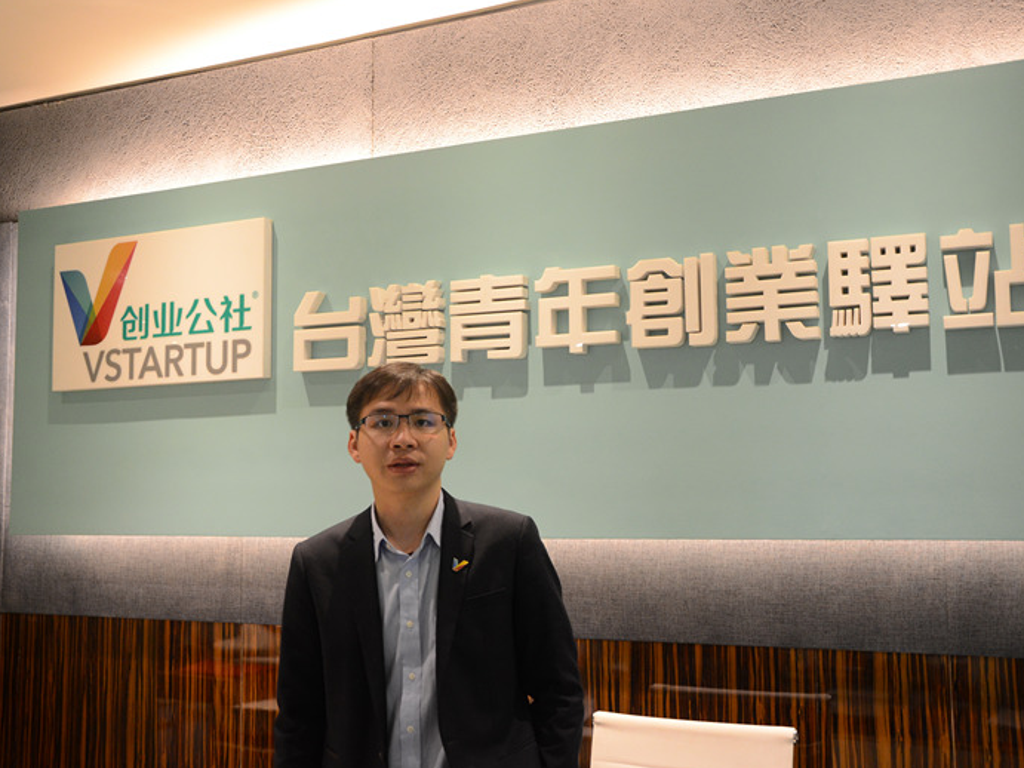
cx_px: 523
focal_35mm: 40
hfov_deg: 46.8
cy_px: 386
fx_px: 1183
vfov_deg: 35.9
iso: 1250
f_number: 4.5
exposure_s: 1/25
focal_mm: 24
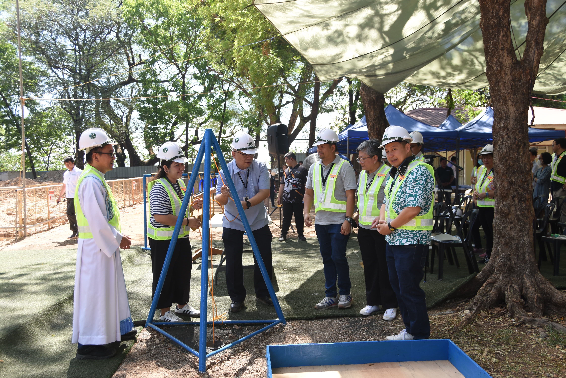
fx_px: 566
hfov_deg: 53.1
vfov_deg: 36.9
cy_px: 189
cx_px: 283
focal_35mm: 36
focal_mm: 24
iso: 320
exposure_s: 1/400
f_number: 4.5
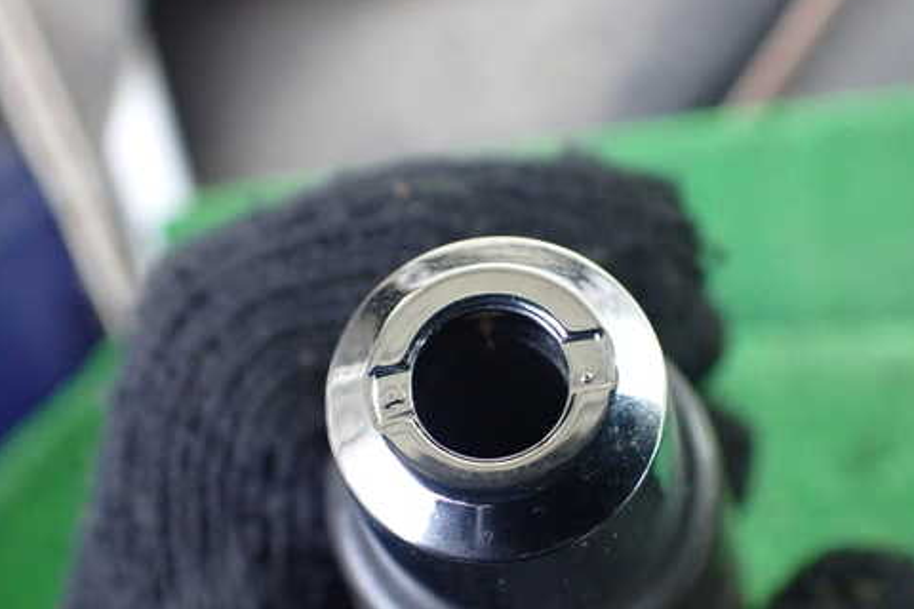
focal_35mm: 39
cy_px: 352
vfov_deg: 34.1
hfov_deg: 49.5
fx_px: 990
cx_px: 472
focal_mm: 5.4
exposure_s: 1/40
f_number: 2.3
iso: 800
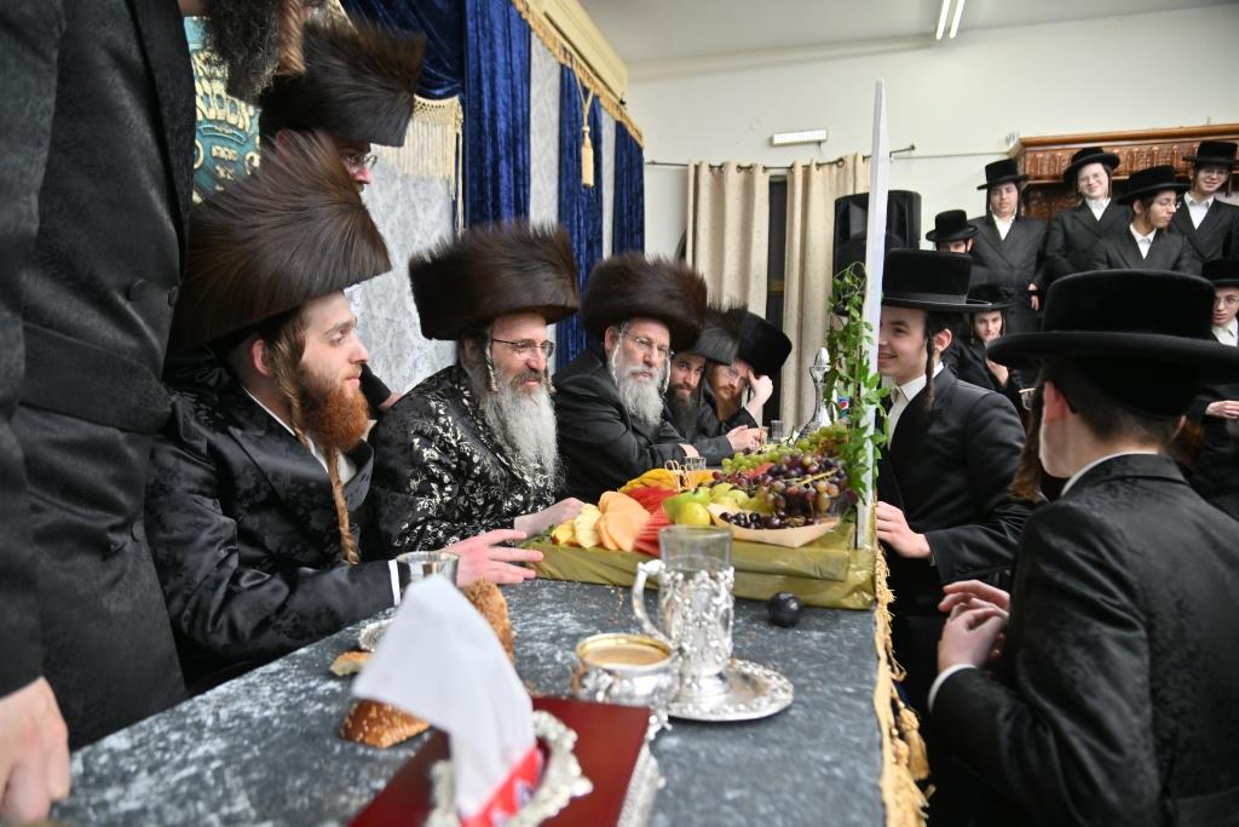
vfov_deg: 53.1
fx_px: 826
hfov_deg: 73.7
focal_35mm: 24
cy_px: 414
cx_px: 620
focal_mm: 24
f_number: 4
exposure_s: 1/160
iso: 500
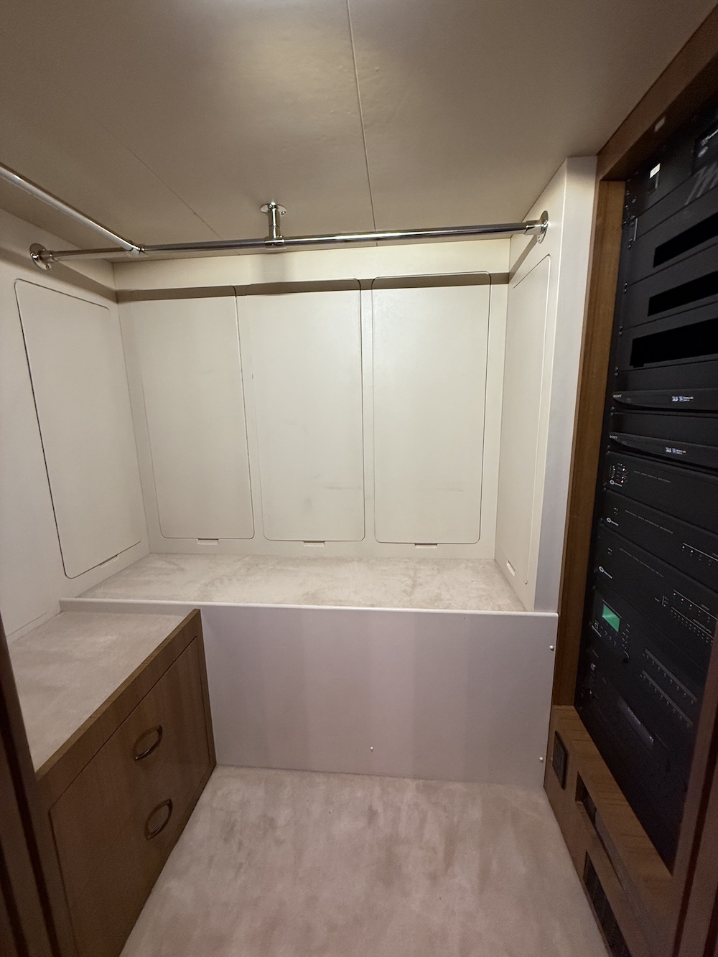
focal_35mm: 14
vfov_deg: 102.1
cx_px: 359
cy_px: 478
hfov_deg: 85.7
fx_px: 387
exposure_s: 1/53
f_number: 2.2
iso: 320
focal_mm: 2.22
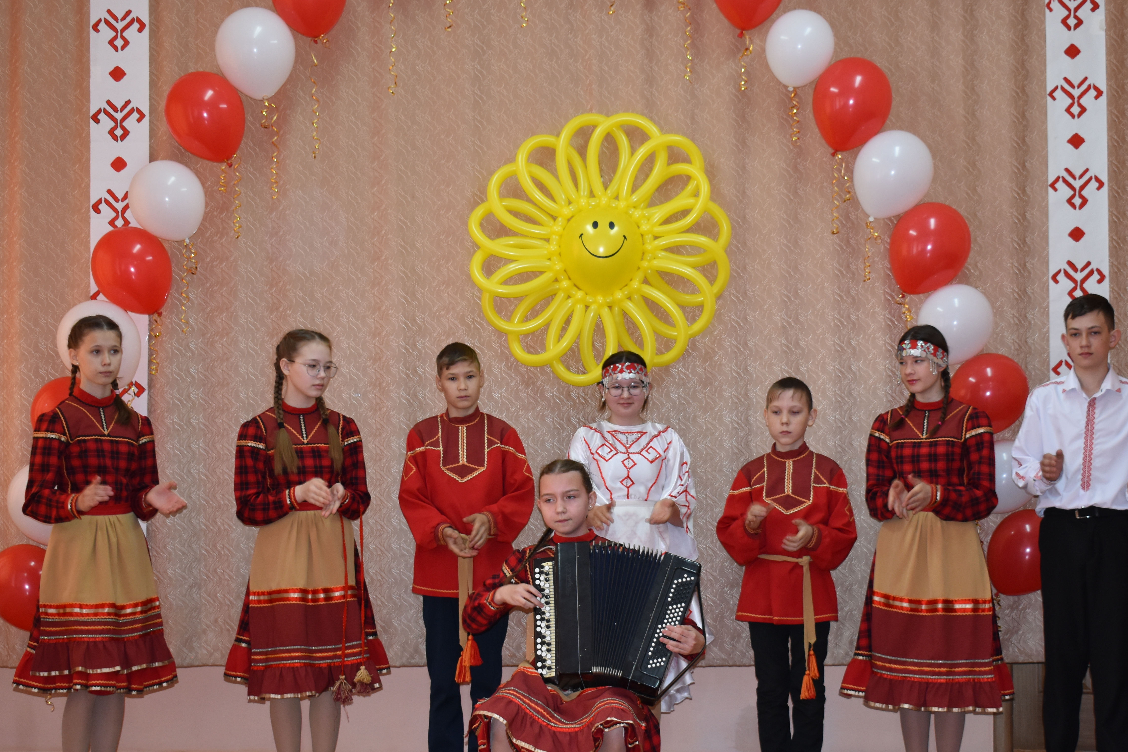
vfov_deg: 20.3
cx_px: 644
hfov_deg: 30.0
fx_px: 2099
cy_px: 473
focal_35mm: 67
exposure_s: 1/80
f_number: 4.5
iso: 800
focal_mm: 34
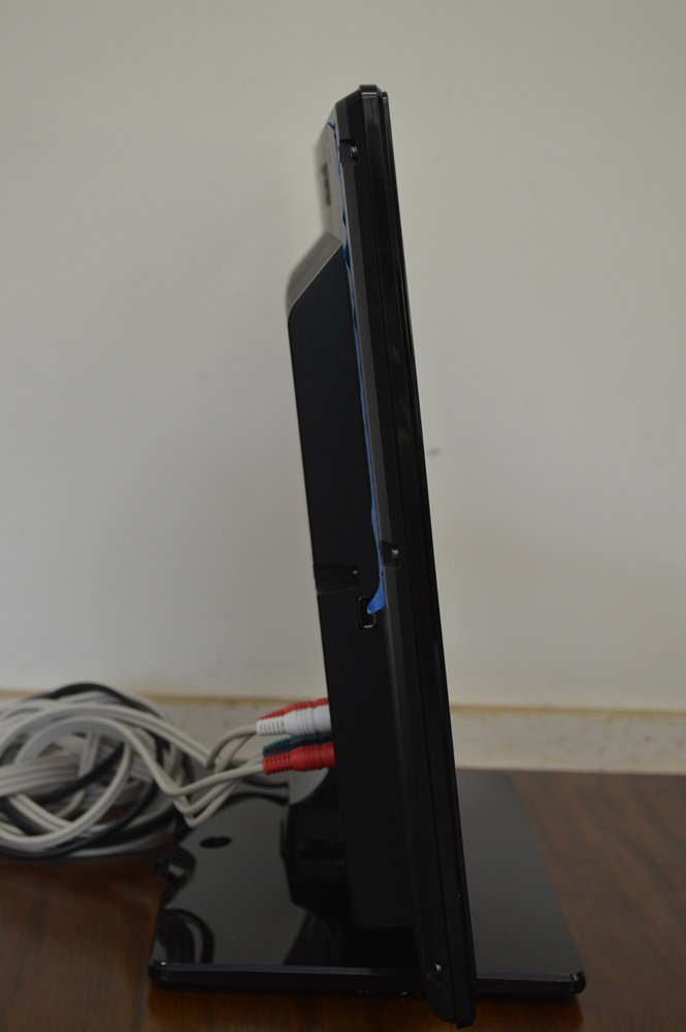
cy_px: 516
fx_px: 1718
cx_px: 343
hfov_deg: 22.6
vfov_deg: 33.4
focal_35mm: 60
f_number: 5.3
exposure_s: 1/25
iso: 400
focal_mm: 40
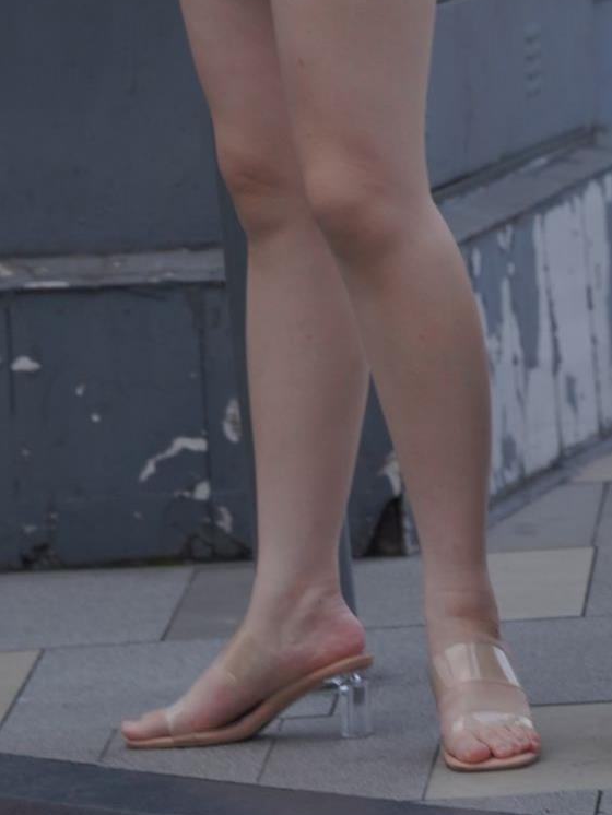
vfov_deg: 4.0
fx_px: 11685
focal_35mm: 496
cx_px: 373
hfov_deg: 3.0
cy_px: -606
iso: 500
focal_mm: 135
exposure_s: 1/500
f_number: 4.5
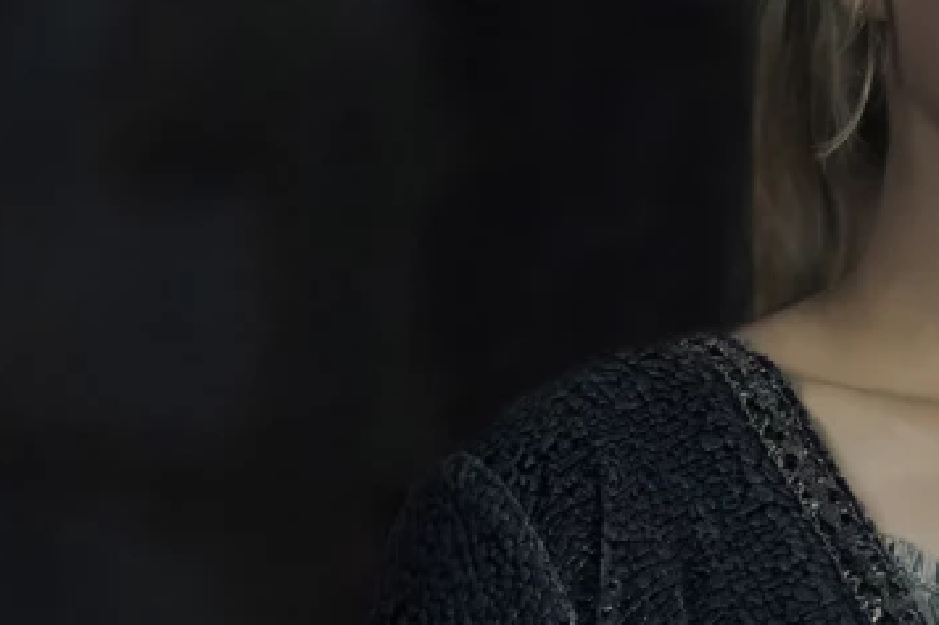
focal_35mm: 435
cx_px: 1005
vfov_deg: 3.2
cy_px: 438
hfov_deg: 4.7
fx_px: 11340
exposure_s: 1/500
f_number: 2.8
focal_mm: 129
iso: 8000
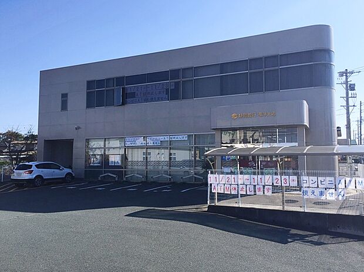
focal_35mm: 29
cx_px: 182
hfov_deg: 61.7
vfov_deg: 48.2
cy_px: 136
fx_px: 305
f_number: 2.2
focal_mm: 4.15
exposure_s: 1/2083
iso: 32
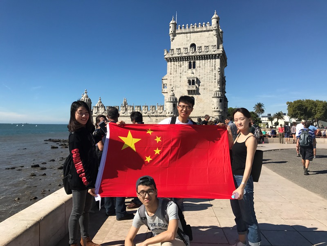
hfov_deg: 63.4
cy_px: 123
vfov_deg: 49.7
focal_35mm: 28
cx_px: 164
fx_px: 265
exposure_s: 1/2817
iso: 20
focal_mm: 3.99
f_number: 1.8
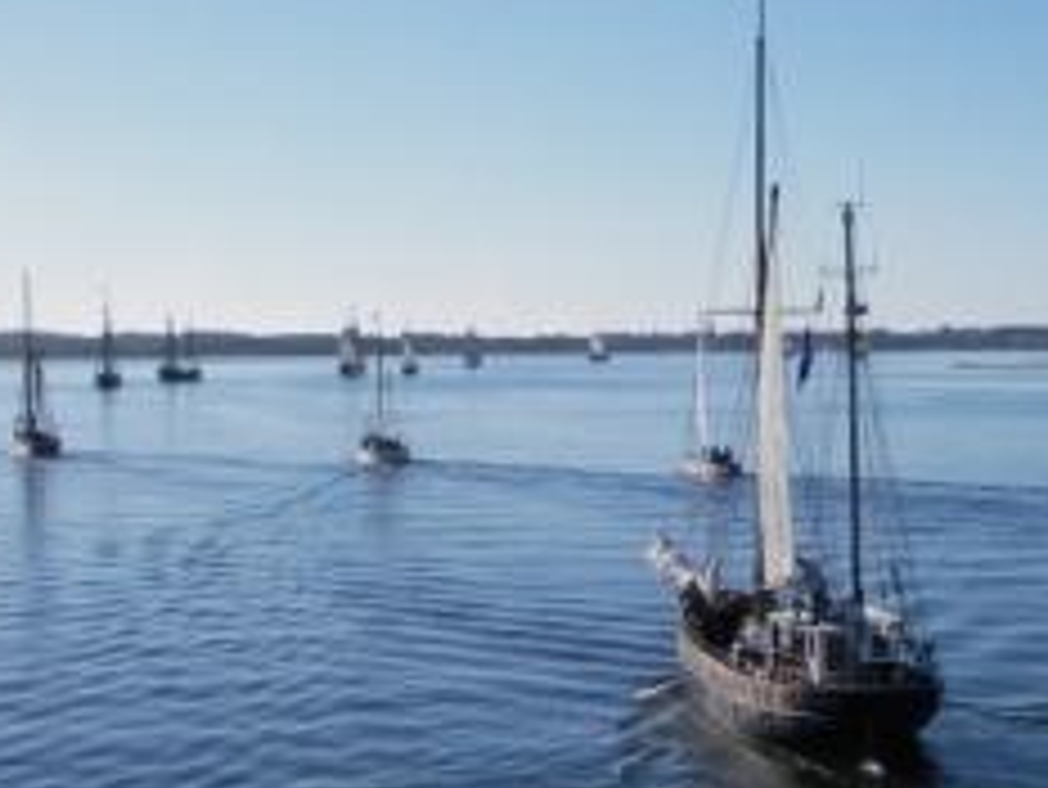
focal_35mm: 73
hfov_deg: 26.3
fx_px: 2211
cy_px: 410
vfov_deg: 20.2
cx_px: 801
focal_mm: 6.3
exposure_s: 1/320
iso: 50
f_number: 6.6
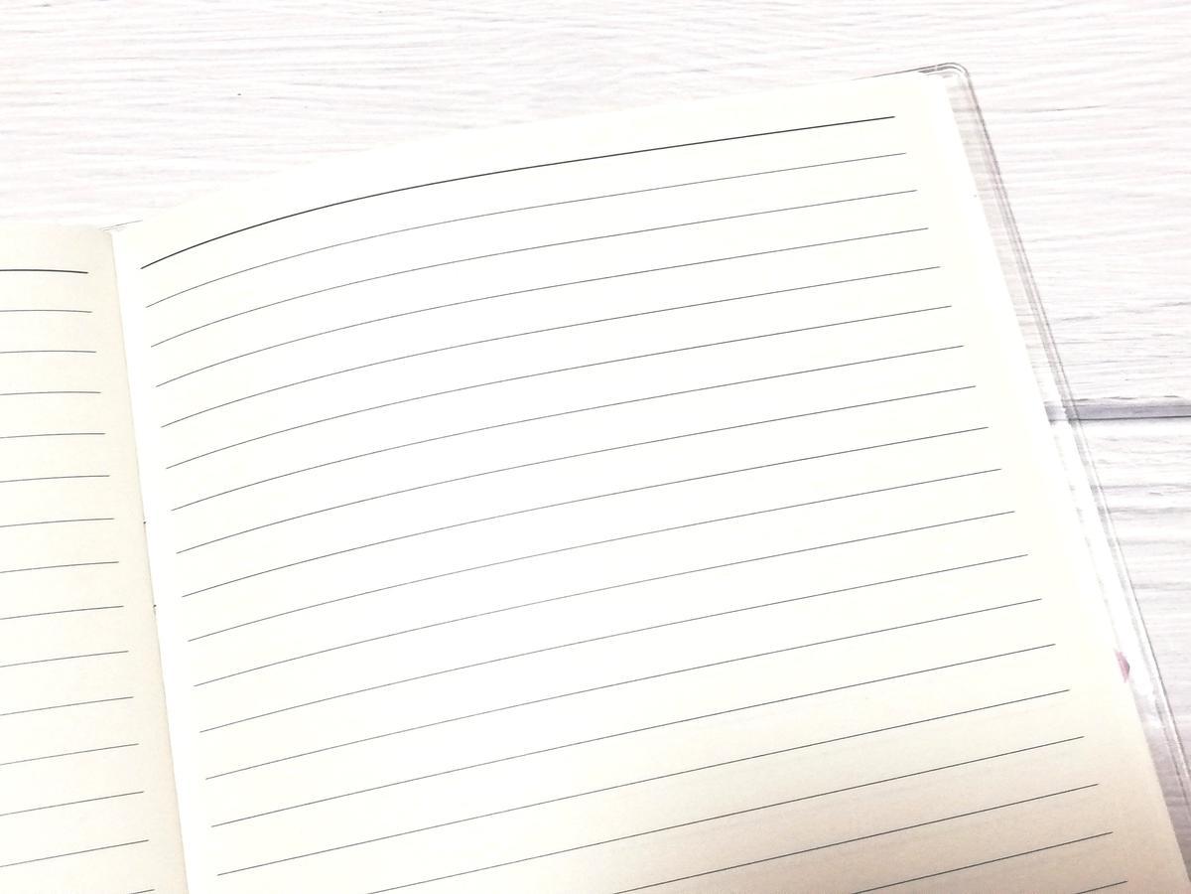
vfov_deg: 37.7
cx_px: 596
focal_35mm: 38
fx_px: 1307
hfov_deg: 49.0
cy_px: 447
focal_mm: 3.81
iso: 160
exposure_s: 1/33.3
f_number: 2.2
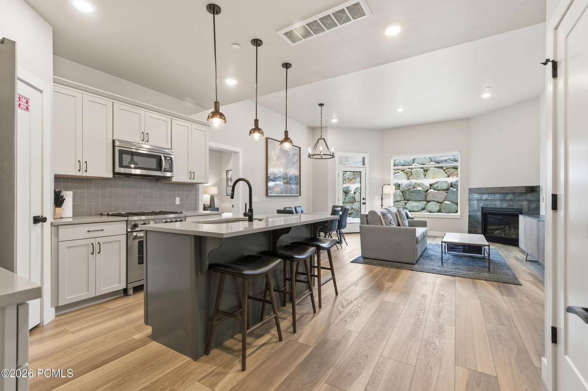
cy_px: 196
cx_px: 294
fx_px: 261
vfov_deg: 73.7
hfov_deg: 96.8
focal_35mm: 16
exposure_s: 1/15
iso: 250
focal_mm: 16
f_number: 9
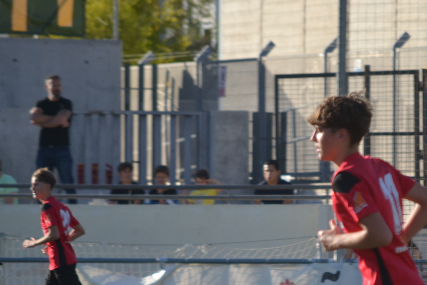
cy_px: 240
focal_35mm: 512
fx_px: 6072
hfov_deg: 4.0
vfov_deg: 2.7
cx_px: 284
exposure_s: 1/250
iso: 100
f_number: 5.6
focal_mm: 200
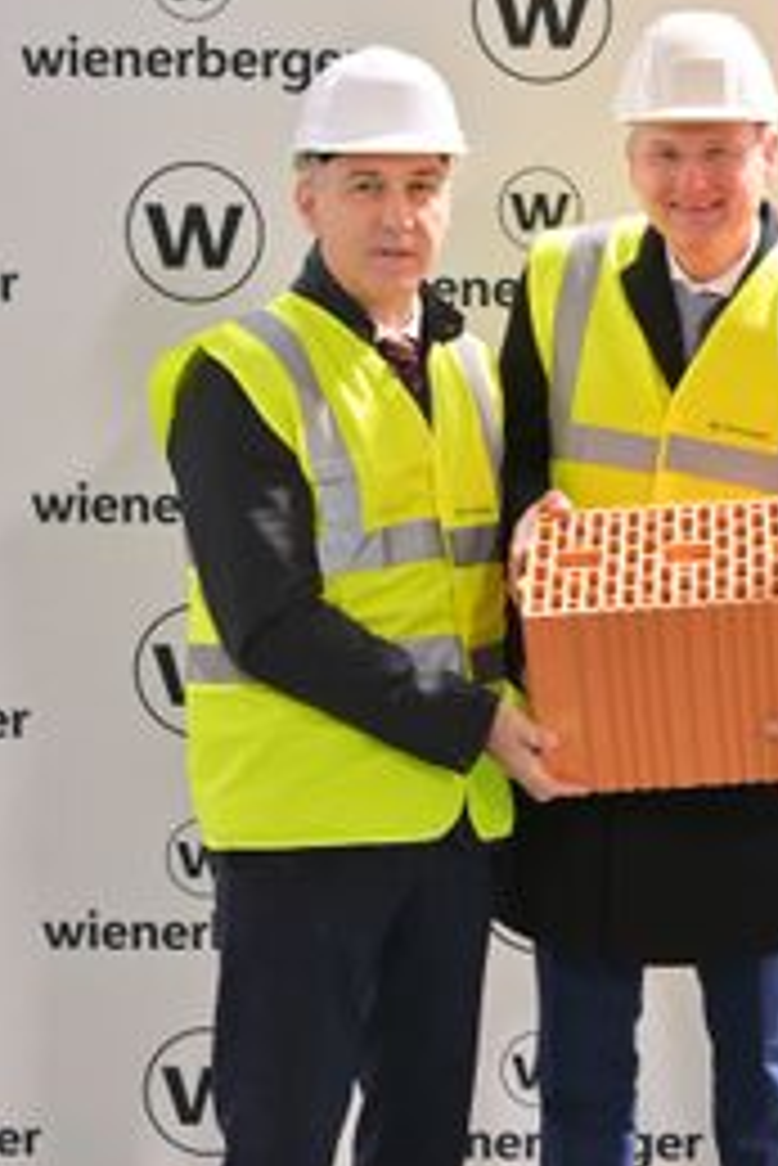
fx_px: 2557
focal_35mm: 79
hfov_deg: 17.0
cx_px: 717
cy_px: 563
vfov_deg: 25.7
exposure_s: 1/40
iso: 2500
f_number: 5.6
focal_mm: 40
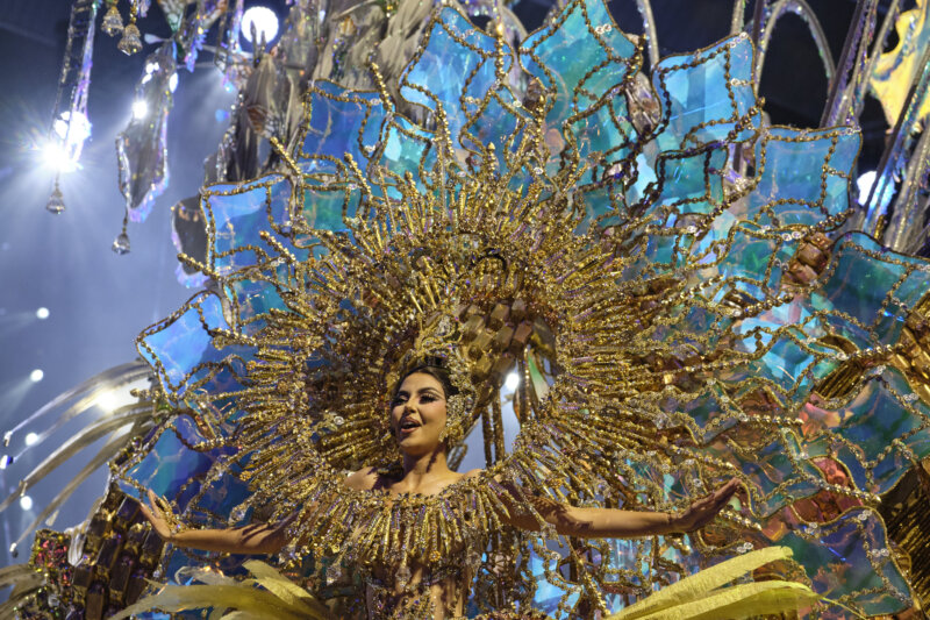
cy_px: 310
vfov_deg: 13.3
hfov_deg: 19.8
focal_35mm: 103
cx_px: 465
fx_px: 2660
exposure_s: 1/320
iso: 1250
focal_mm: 68.7
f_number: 3.6
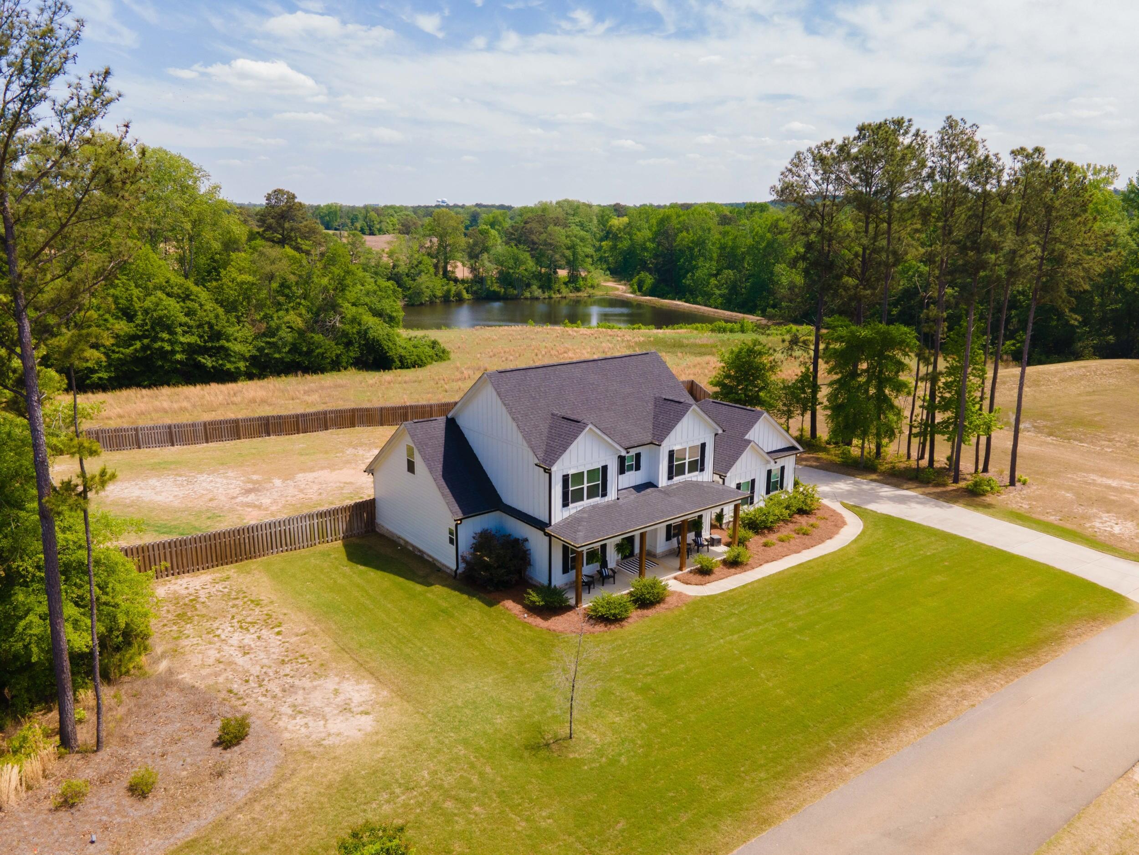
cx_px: 570
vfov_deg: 56.8
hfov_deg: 71.6
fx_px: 790
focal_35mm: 24
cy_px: 428
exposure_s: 1/400
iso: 100
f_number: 2.8
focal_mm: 4.5
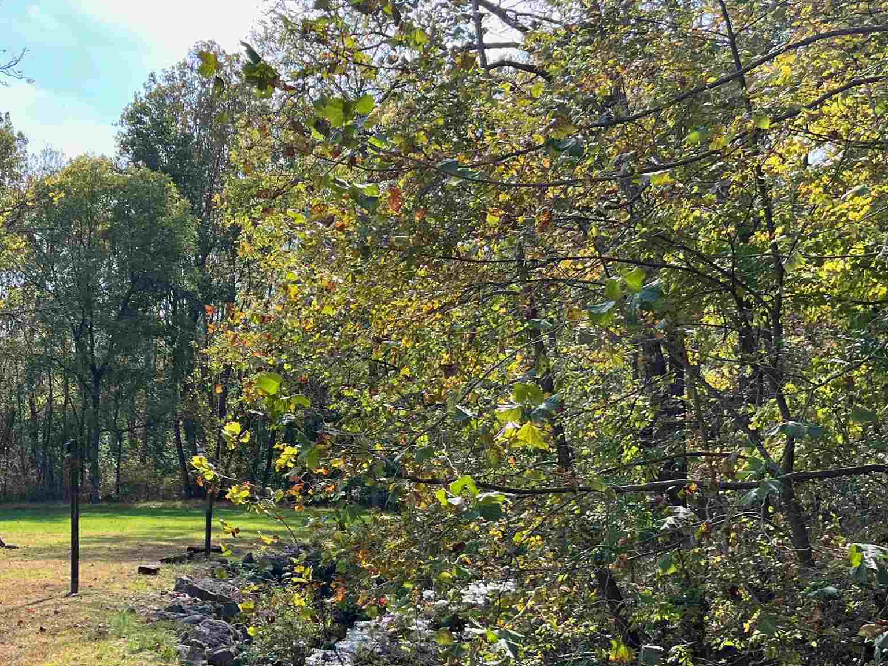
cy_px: 523
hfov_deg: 36.5
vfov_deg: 27.5
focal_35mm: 52
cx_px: 313
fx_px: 1334
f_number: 1.5
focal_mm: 5.7
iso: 50
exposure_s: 1/1079
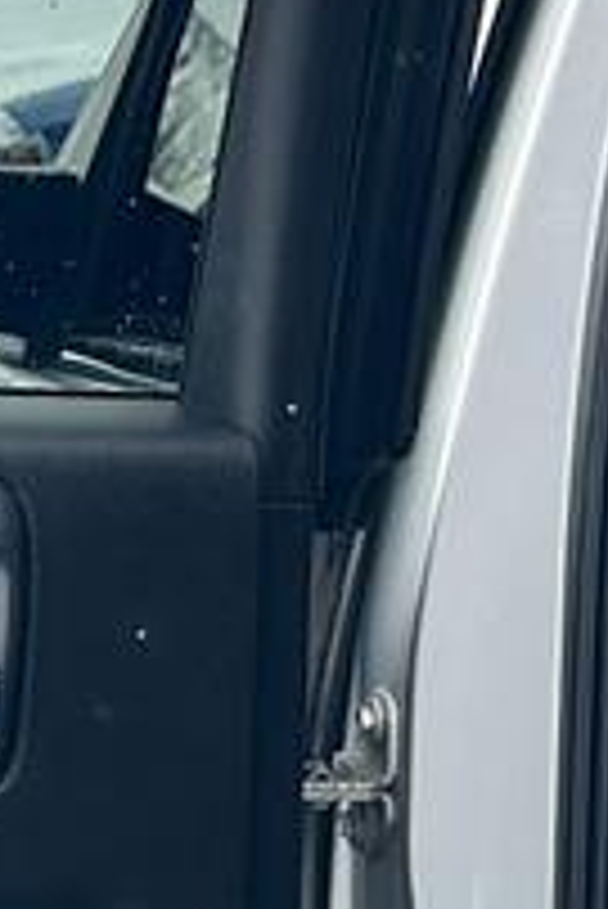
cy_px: 729
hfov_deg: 8.5
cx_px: -248
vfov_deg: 12.9
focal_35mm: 158
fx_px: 3996
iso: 80
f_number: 1.78
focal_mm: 6.86
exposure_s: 1/2155
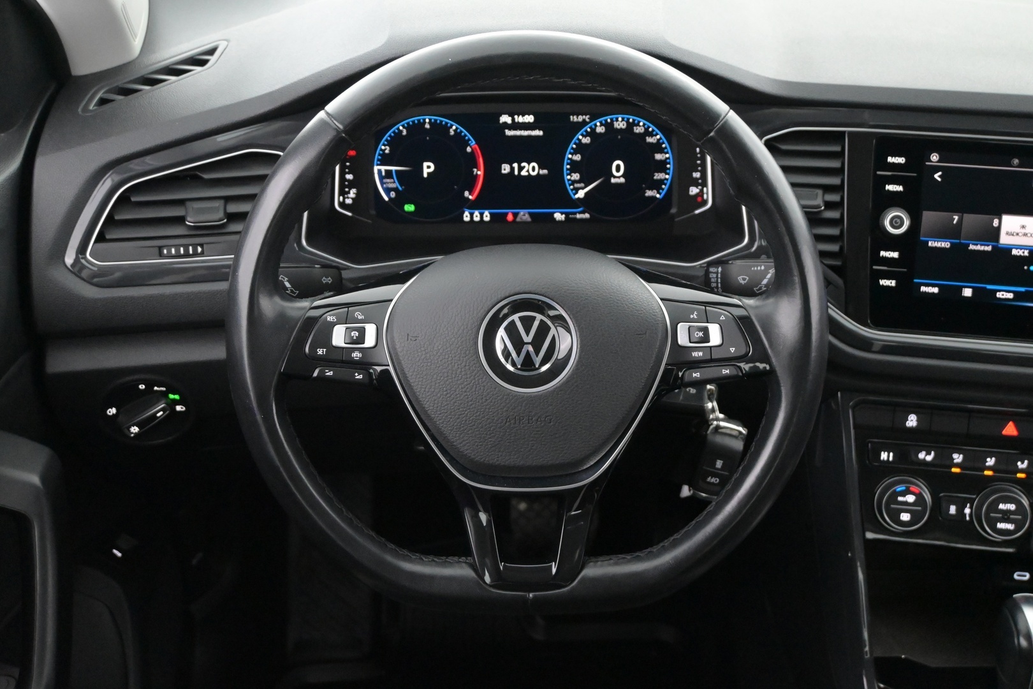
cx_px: 516
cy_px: 344
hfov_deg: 46.4
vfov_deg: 31.9
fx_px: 1205
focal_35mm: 42
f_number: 4.5
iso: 7200
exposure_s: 1/50
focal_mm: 28
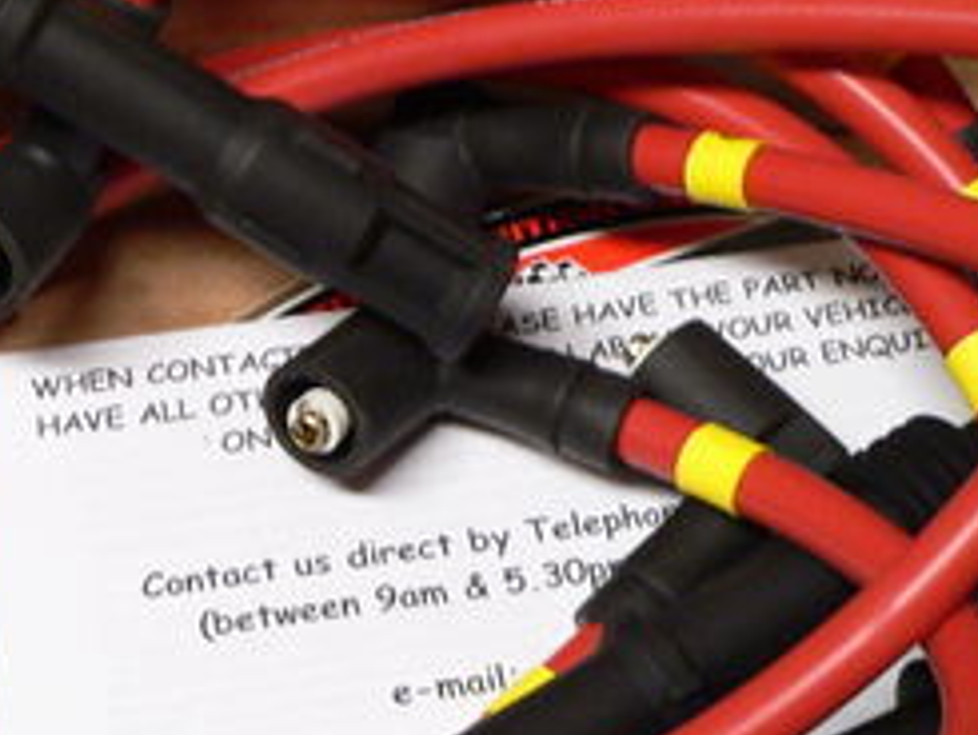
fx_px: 2657
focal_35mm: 94
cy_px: 208
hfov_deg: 20.8
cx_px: 331
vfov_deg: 15.7
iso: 200
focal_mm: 6
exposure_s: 1/20
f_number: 2.8
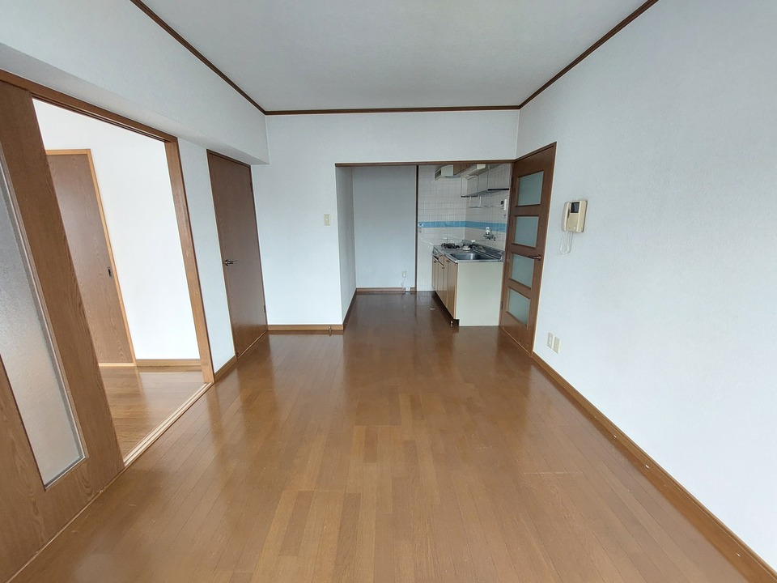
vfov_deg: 89.9
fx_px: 292
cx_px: 388
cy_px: 292
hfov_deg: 106.2
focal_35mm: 13
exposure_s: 1/60
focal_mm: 1.74
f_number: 2.2
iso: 320
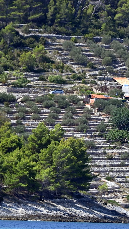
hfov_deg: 2.2
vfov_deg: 4.0
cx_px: 95
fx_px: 3288
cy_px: 104
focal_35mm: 541
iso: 280
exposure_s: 1/1000
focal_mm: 300
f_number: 5.6
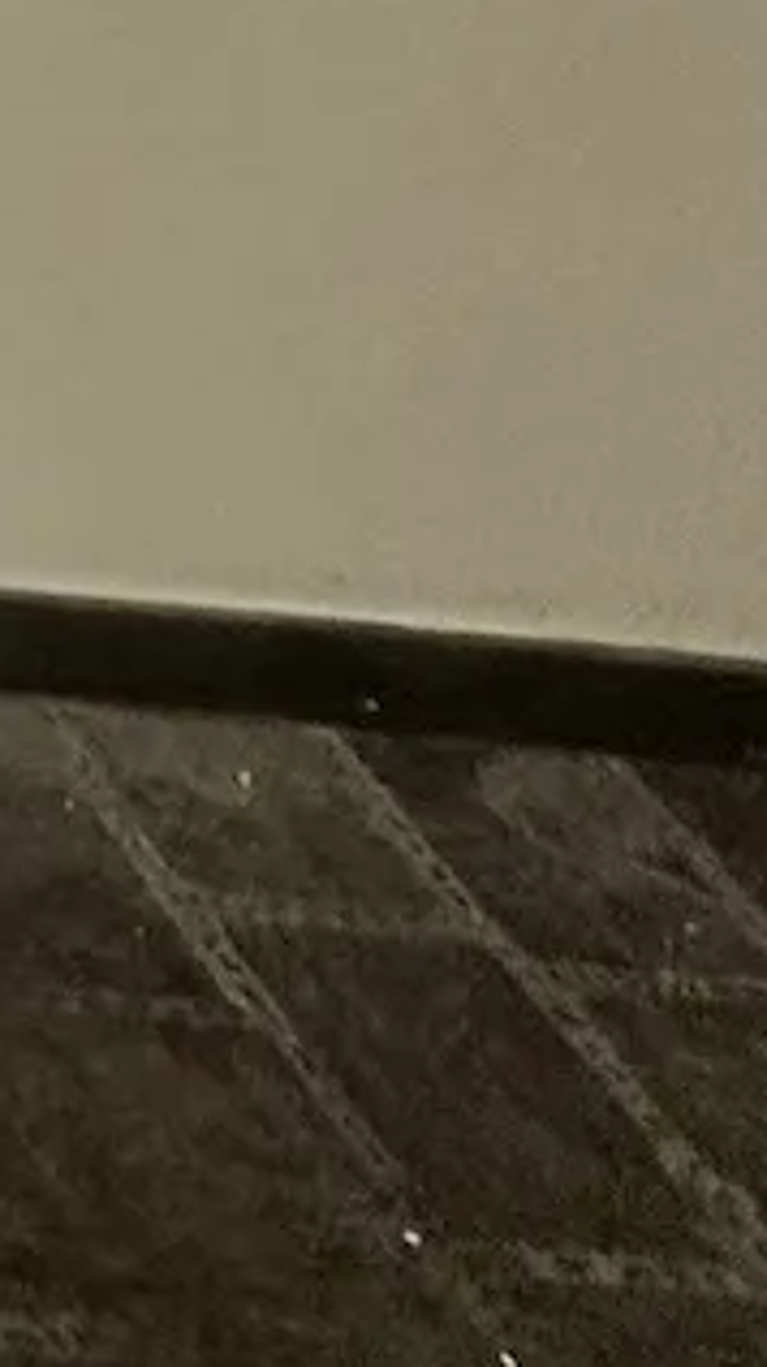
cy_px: -1333
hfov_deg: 10.1
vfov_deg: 18.5
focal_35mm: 77
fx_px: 2788
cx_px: -1702
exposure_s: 1/120
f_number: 2.2
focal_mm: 2.22
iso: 250
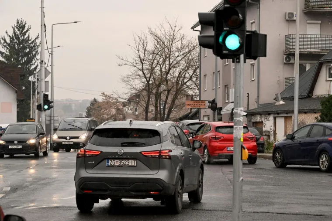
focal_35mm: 125
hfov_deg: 16.4
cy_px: 110
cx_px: 166
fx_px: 1153
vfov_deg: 11.0
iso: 1600
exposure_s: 1/1000
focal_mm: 125
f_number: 7.1
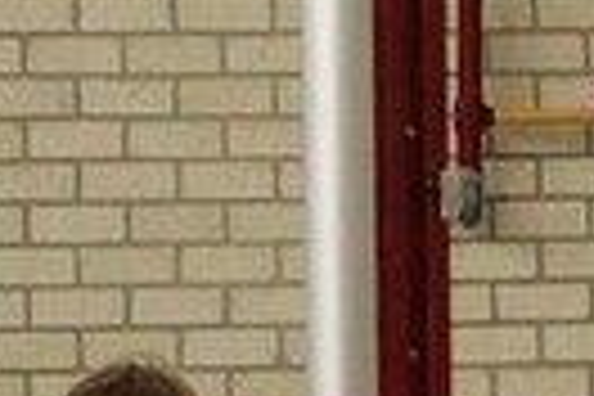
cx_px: 1044
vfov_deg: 3.9
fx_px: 5775
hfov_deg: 5.8
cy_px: 486
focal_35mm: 350
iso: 1000
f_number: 4
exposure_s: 1/250
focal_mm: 30
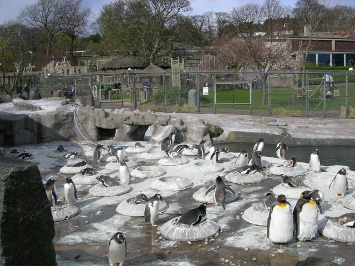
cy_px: 133
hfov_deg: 51.4
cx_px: 178
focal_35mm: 36
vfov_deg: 39.7
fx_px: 369
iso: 64
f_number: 6.8
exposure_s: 1/352
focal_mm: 7.5
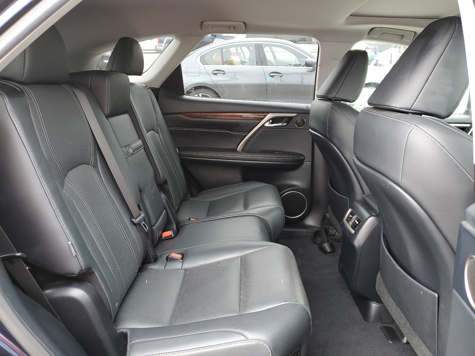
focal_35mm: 26
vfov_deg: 53.1
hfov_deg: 67.3
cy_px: 178
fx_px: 357
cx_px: 238
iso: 65
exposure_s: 1/120
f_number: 1.5
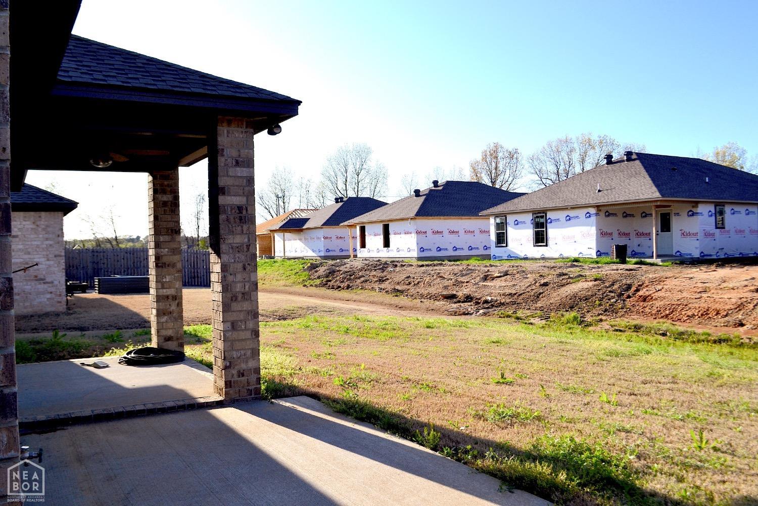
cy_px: 253
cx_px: 379
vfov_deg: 43.6
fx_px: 632
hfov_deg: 61.9
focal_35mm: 30
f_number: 8
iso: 100
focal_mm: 20
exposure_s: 1/250
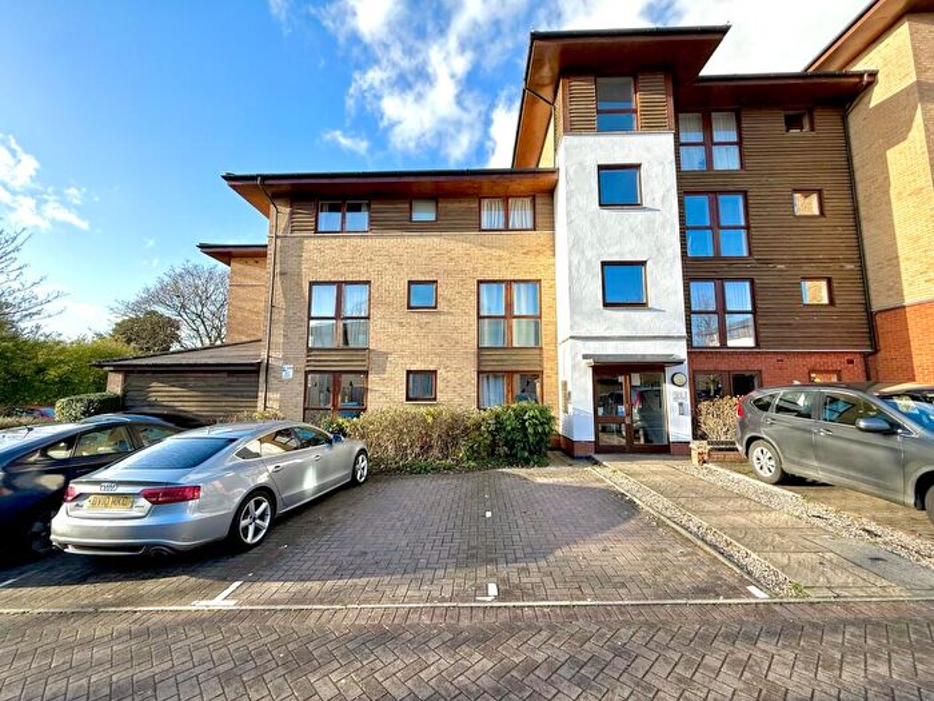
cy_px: 350
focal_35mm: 14
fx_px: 378
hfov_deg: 102.1
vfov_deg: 85.7
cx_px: 467
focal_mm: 2.22
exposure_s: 1/569
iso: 50
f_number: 2.2
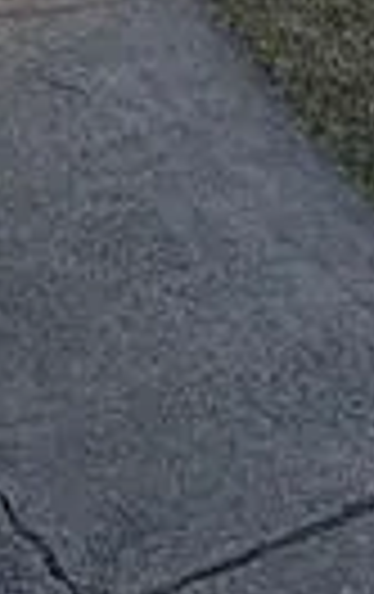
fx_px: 1867
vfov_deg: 14.4
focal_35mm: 115
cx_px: -59
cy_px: -657
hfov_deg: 11.2
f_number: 2.2
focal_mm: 2.22
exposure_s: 1/1143
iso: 50
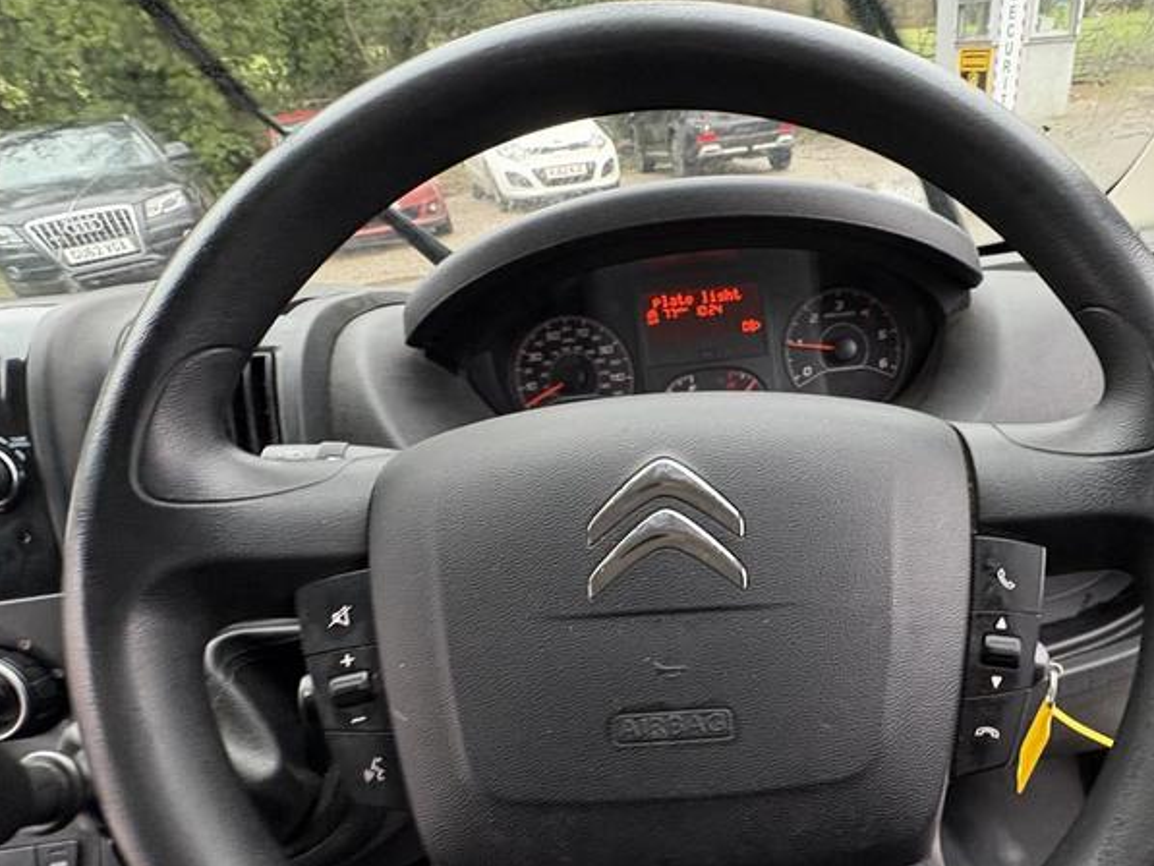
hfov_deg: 76.0
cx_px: 789
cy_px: 574
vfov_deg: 62.0
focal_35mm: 21
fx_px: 700
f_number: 2.2
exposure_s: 1/67
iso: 200
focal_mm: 2.22
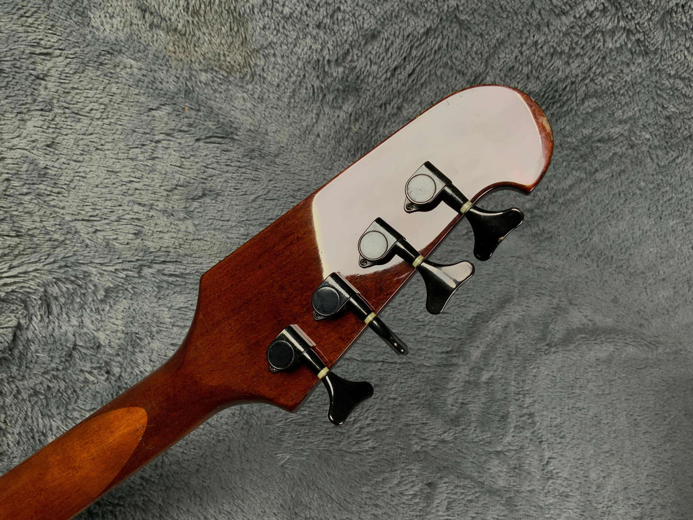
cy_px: 260
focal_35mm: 29
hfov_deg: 61.7
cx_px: 346
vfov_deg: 48.2
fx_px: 581
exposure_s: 1/60
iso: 32
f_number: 1.8
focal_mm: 3
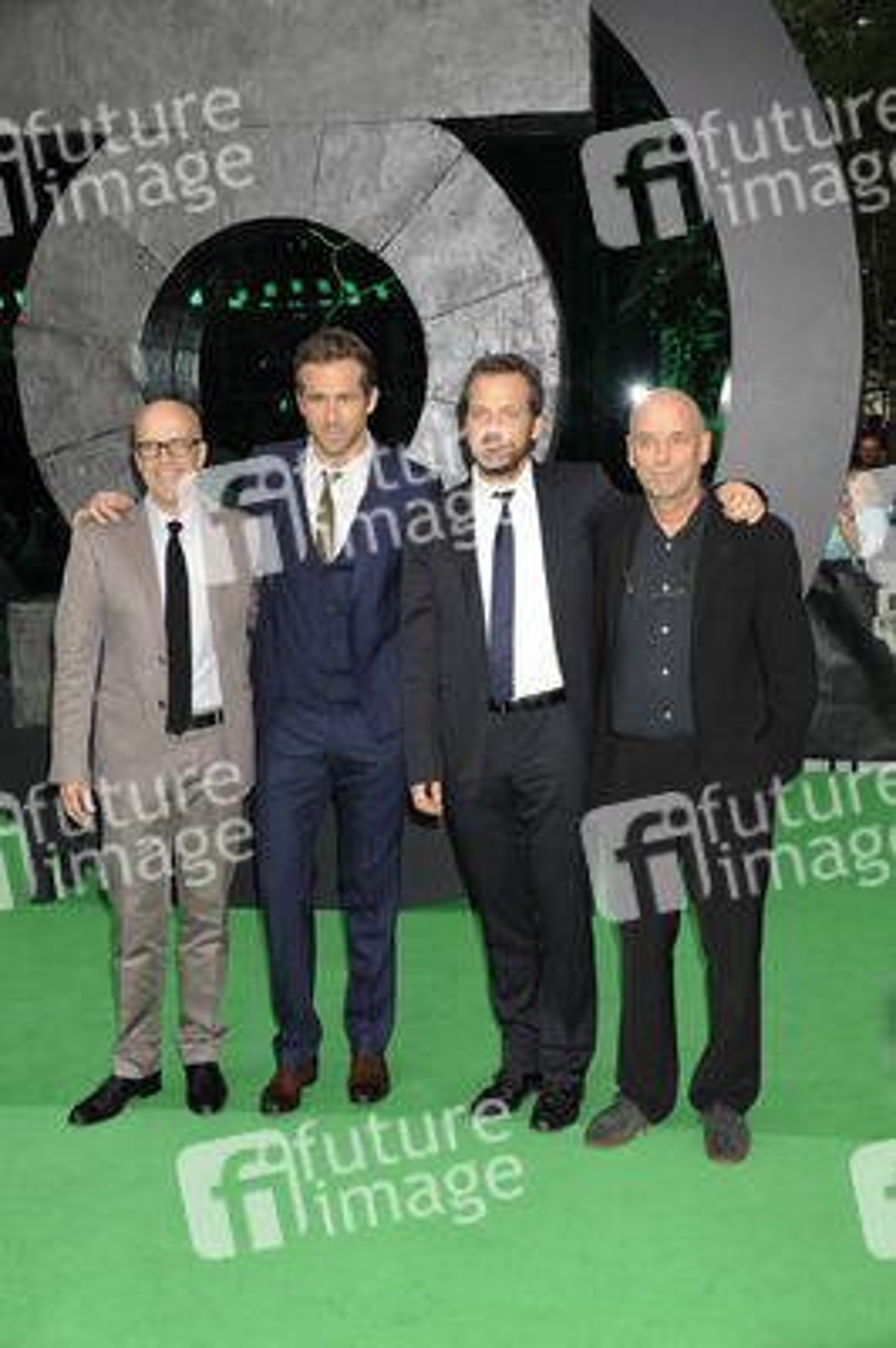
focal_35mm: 48
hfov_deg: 28.0
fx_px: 1795
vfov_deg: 41.1
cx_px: 448
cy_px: 674
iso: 640
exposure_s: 1/160
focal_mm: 48
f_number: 6.3
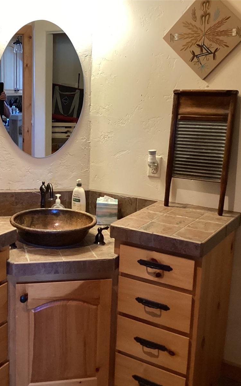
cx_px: 56
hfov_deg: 28.7
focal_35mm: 44
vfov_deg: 45.3
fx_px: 462
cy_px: 193
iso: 400
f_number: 2.4
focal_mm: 3.3
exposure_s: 1/40
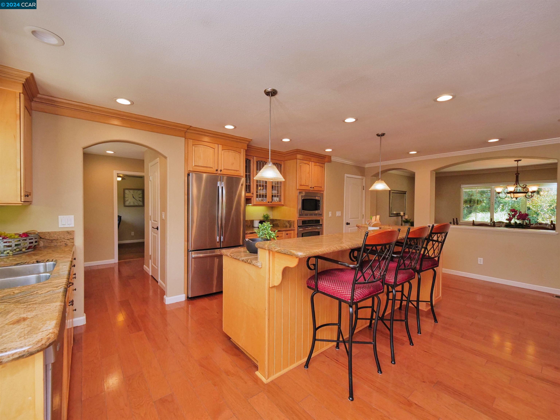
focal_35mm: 14
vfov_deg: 85.7
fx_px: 226
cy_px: 210
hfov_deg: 102.1
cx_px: 280
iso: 800
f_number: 5.6
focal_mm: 7
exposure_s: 1/160
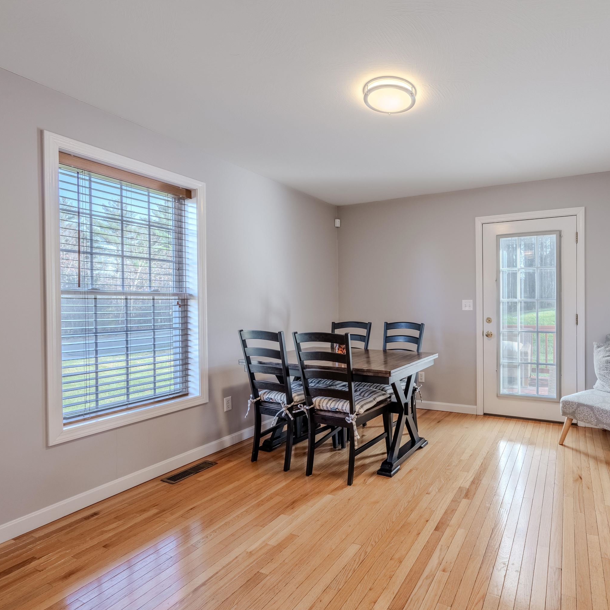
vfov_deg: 80.7
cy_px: 307
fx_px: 359
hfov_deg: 77.6
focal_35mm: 18
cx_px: 416
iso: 400
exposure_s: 1/200
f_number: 8
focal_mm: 14
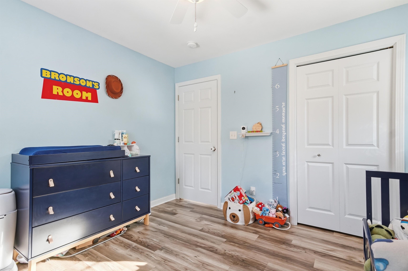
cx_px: 204
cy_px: 136
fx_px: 187
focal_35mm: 16
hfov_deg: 95.0
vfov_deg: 71.9
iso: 800
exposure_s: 1/250
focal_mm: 11
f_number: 7.1
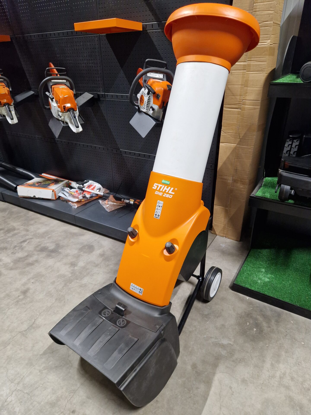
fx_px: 276
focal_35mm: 23
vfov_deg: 73.9
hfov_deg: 58.9
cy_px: 208
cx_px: 156
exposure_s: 1/100
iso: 50
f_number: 1.8
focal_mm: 5.4
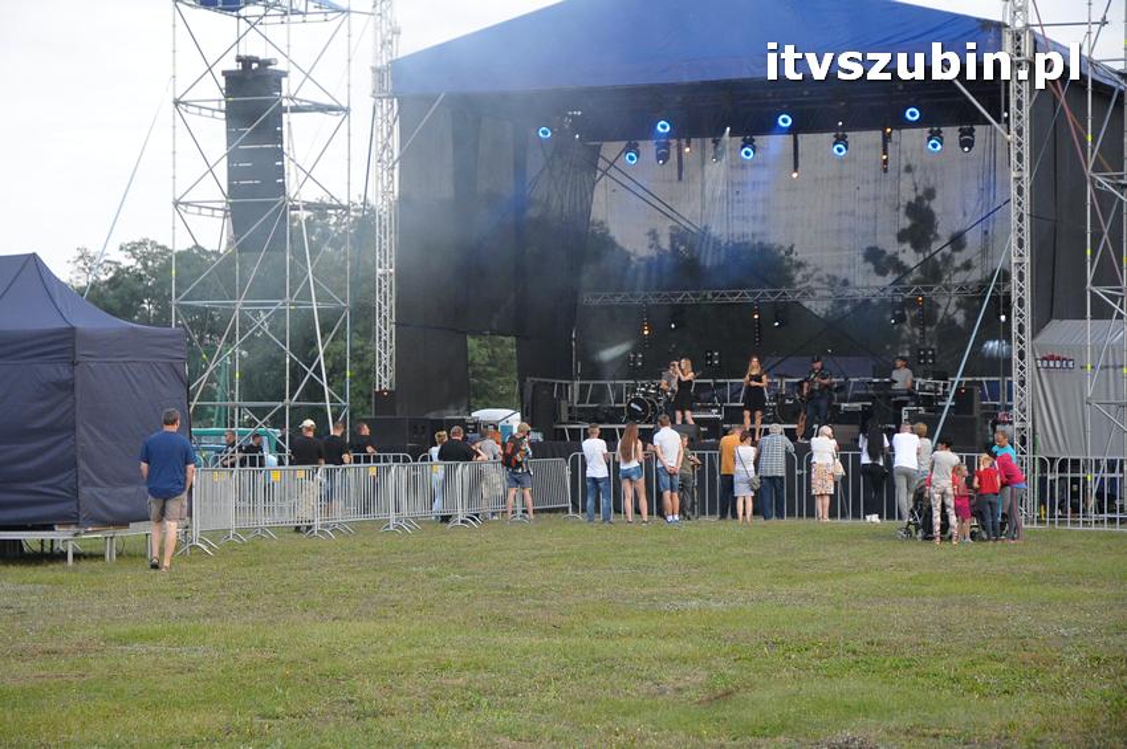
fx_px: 3284
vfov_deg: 13.0
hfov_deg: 19.5
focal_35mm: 105
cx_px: 564
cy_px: 374
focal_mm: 70
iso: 1250
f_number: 5.6
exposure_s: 1/500
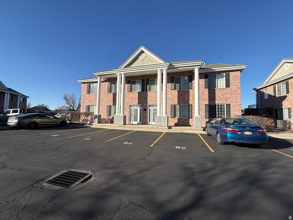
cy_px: 110
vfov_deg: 85.7
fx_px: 119
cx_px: 146
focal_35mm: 14
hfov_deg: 102.1
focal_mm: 2.22
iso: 50
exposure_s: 1/2506
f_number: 2.2
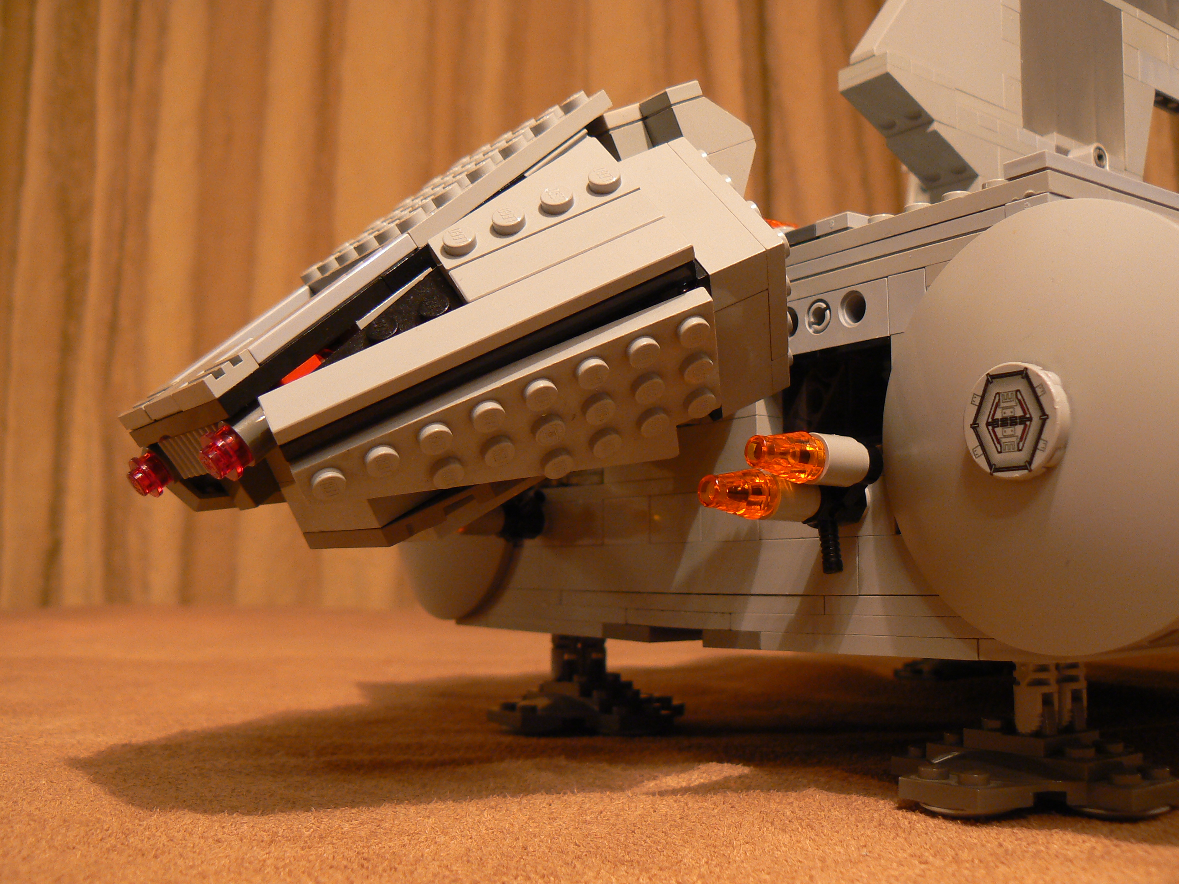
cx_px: 590
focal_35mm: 36
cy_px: 442
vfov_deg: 39.7
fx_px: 1226
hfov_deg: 51.4
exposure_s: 1/5
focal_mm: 6
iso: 100
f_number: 3.2
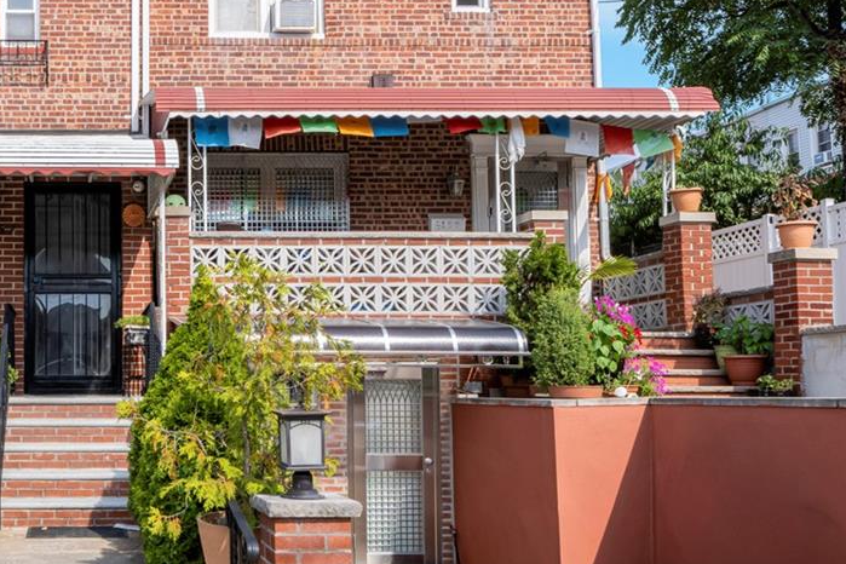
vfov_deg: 32.6
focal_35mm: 41
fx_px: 963
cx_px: 92
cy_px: 316
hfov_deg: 43.5
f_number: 11
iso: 100
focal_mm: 14
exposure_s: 1/80
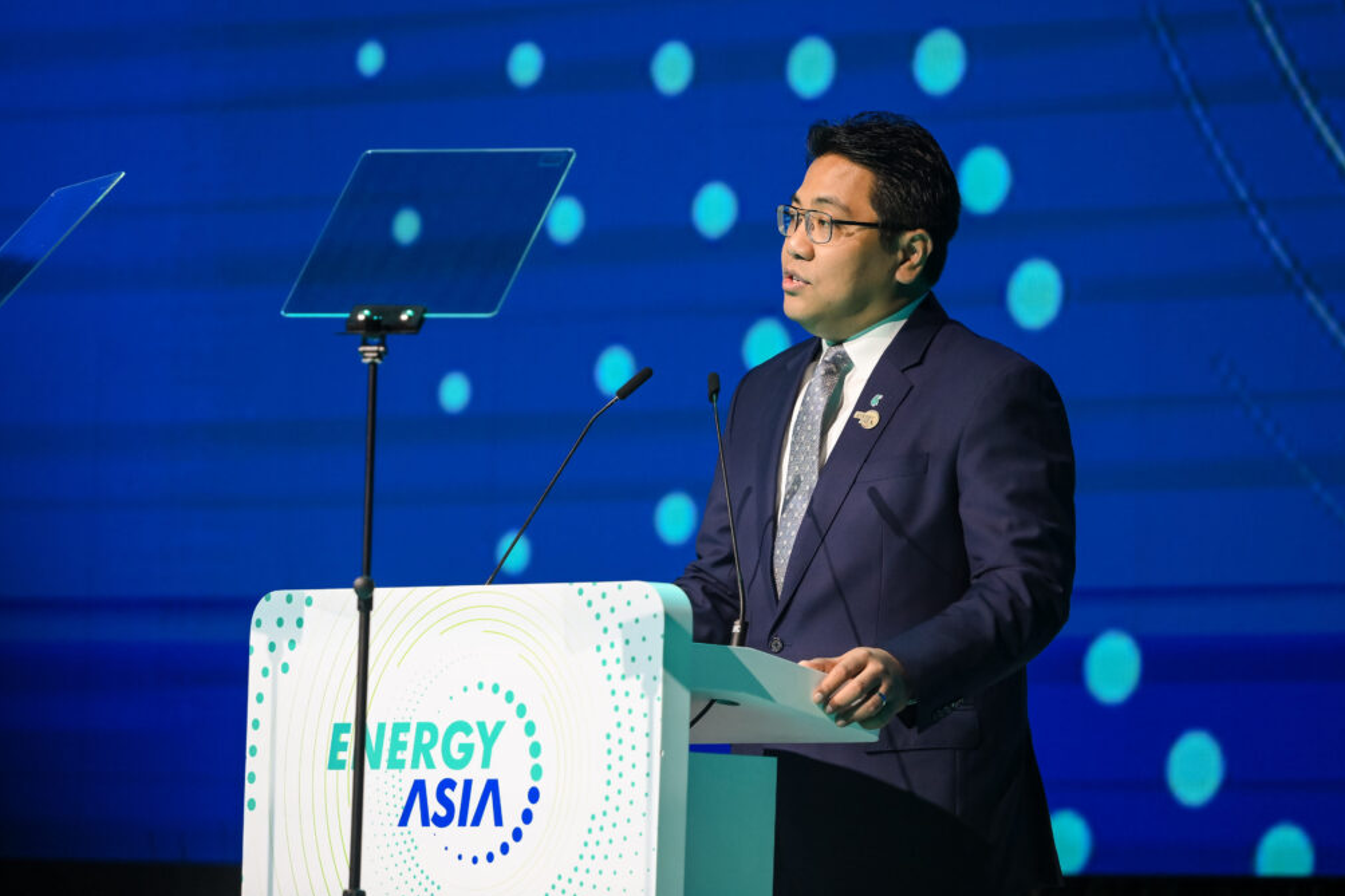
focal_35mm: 260
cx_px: 663
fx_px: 9712
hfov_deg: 7.9
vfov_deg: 5.3
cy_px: 446
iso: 1250
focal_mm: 170
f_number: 2.8
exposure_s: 1/500
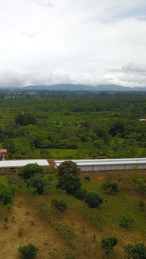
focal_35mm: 38
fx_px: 262
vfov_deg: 52.8
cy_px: 130
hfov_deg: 29.8
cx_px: 13
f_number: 2.2
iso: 100
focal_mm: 4.7
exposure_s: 1/1522
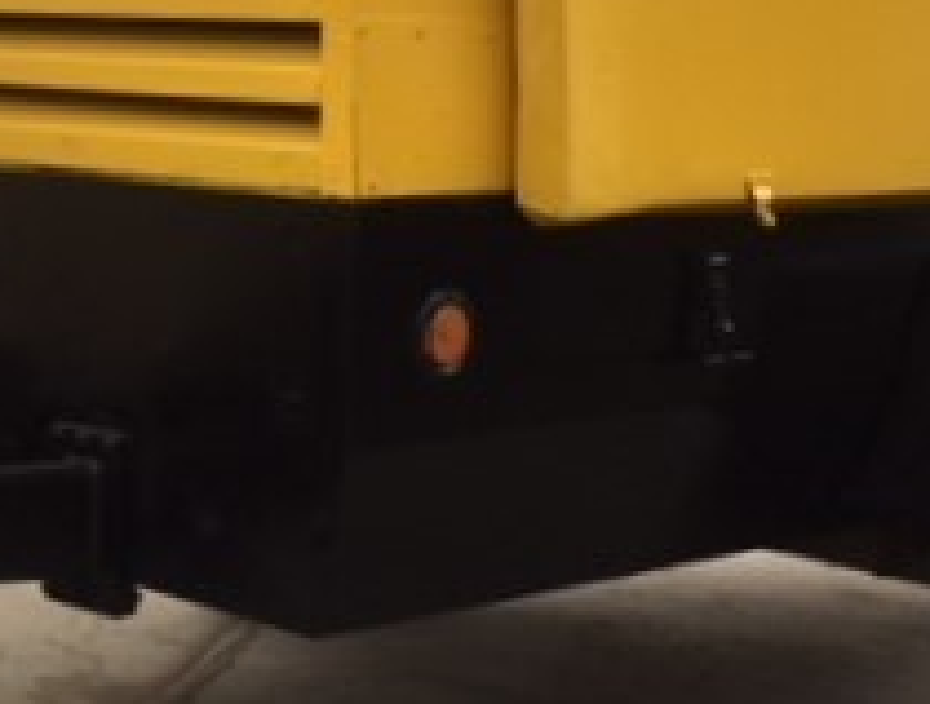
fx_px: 1779
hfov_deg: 29.3
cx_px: 520
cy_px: 69
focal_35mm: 66
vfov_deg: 21.9
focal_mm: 4.15
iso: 32
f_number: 2.2
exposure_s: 1/226
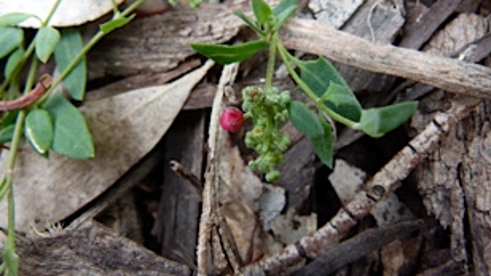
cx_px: 252
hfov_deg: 58.0
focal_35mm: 34
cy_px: 132
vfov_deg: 34.6
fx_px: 443
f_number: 3.2
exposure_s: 1/100
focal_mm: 4.5
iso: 100
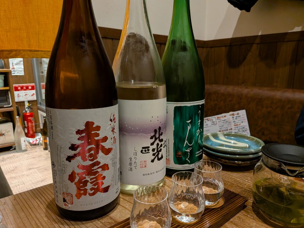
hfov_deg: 71.6
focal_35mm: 24
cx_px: 152
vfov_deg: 56.8
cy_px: 114
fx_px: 211
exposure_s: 1/50
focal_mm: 4.53
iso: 673
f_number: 1.7
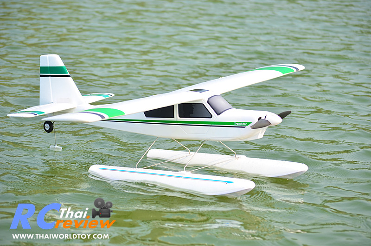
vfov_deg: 10.7
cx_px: 186
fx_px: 1311
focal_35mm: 128
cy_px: 123
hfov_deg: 16.1
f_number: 5
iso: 125
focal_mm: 85
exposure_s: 1/320
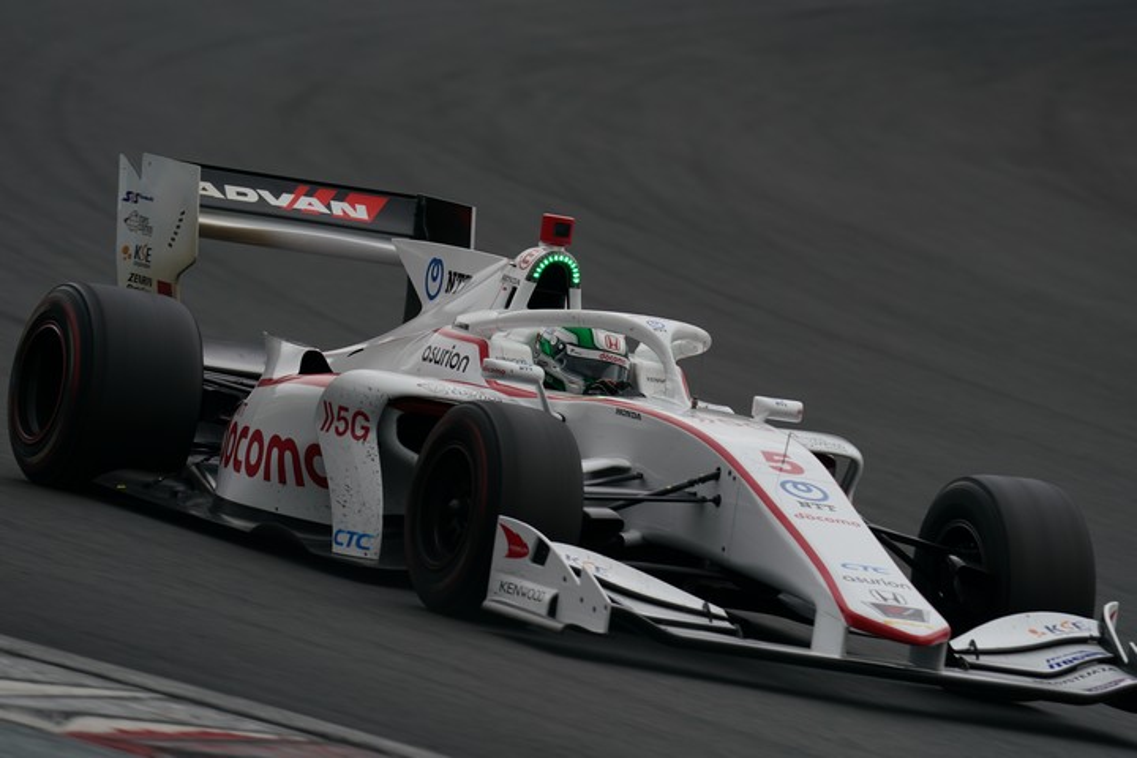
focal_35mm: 600
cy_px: 379
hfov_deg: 3.4
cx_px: 568
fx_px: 18949
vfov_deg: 2.3
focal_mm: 600
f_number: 8
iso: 200
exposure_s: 1/400
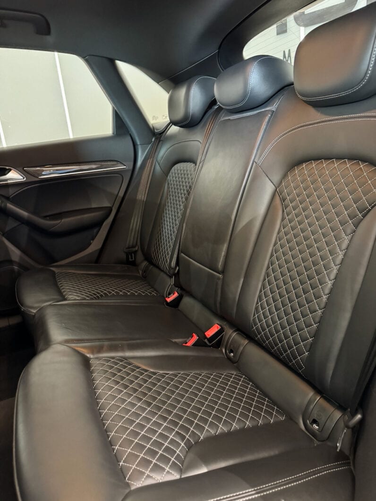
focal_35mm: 24
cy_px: 250
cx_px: 188
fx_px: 348
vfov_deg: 71.6
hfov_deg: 56.8
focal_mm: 6.76
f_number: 1.78
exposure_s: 1/25
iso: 800
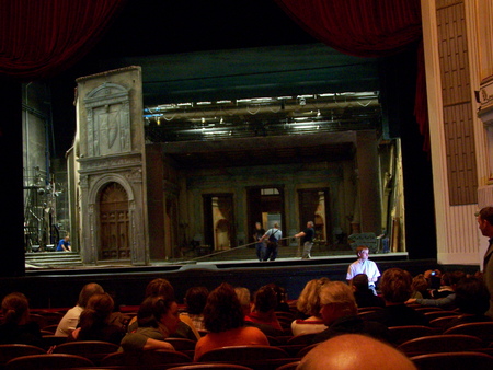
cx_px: 246
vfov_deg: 30.3
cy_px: 185
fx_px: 684
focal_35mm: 48
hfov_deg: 39.6
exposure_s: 1/8
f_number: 3
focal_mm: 8
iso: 400
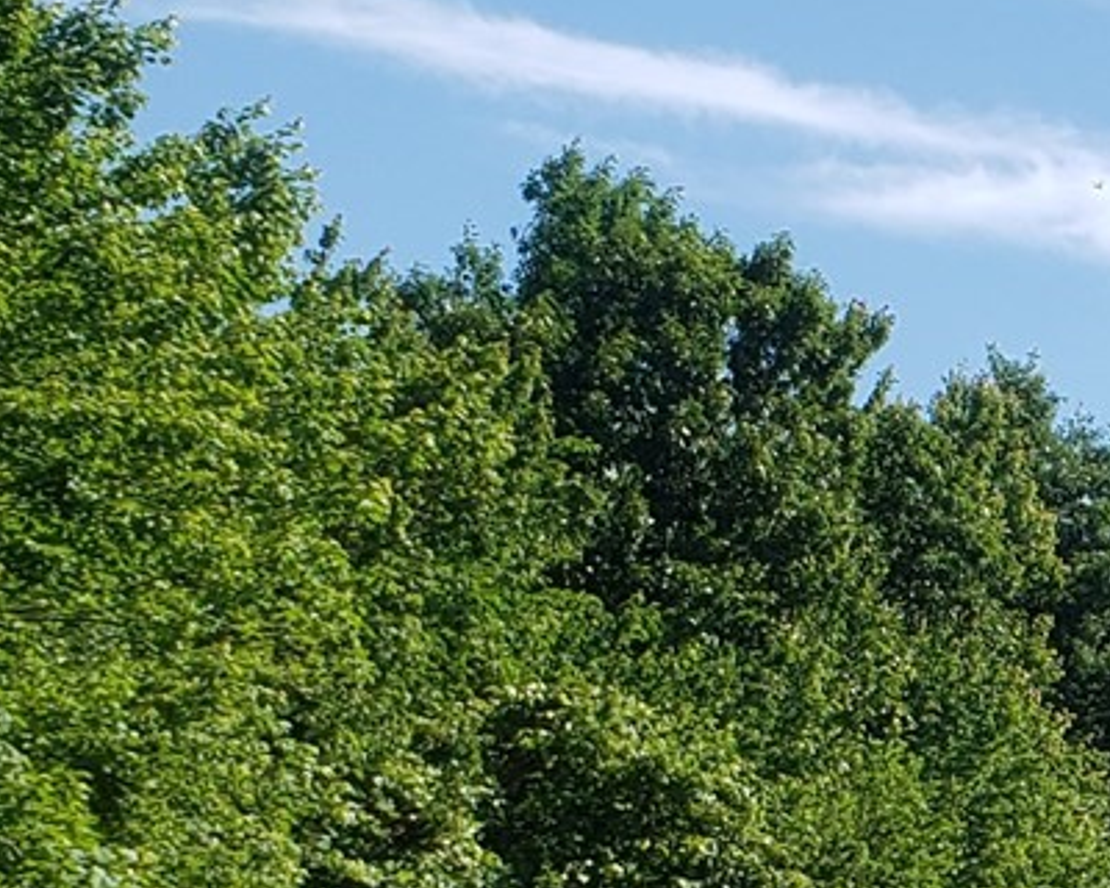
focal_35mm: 130
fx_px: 4271
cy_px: 999
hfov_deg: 13.2
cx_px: 2062
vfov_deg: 11.7
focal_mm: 4.3
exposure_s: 1/1186
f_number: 2.4
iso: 50
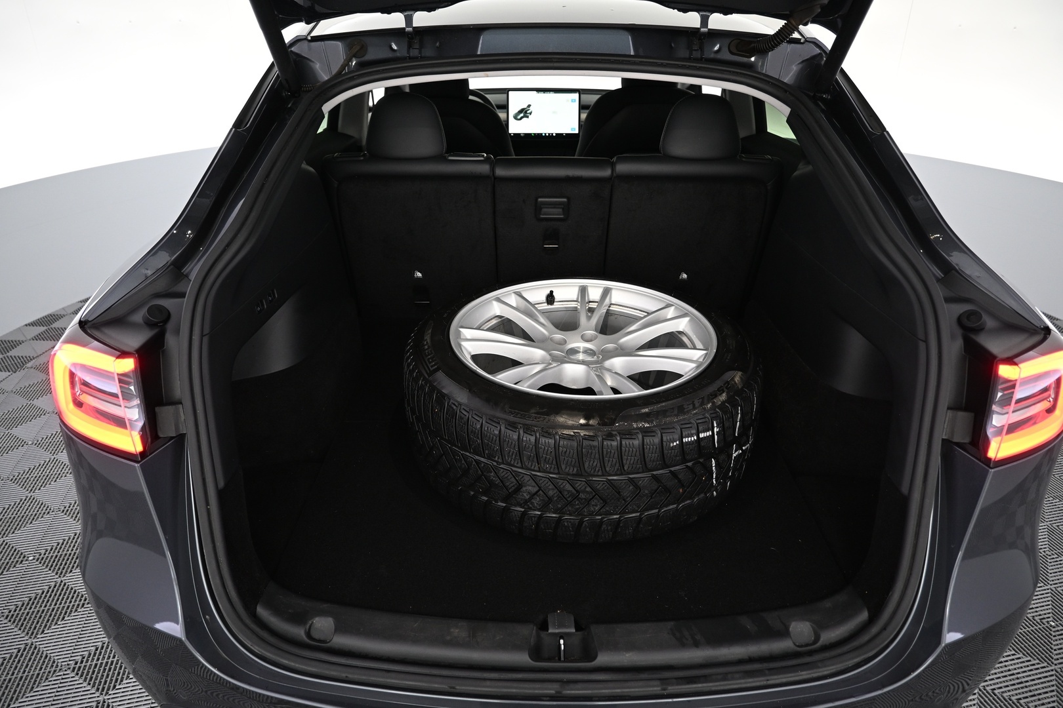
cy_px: 354
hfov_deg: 73.7
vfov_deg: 53.1
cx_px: 532
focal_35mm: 24
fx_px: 709
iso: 720
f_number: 3.5
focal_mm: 16
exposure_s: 1/25
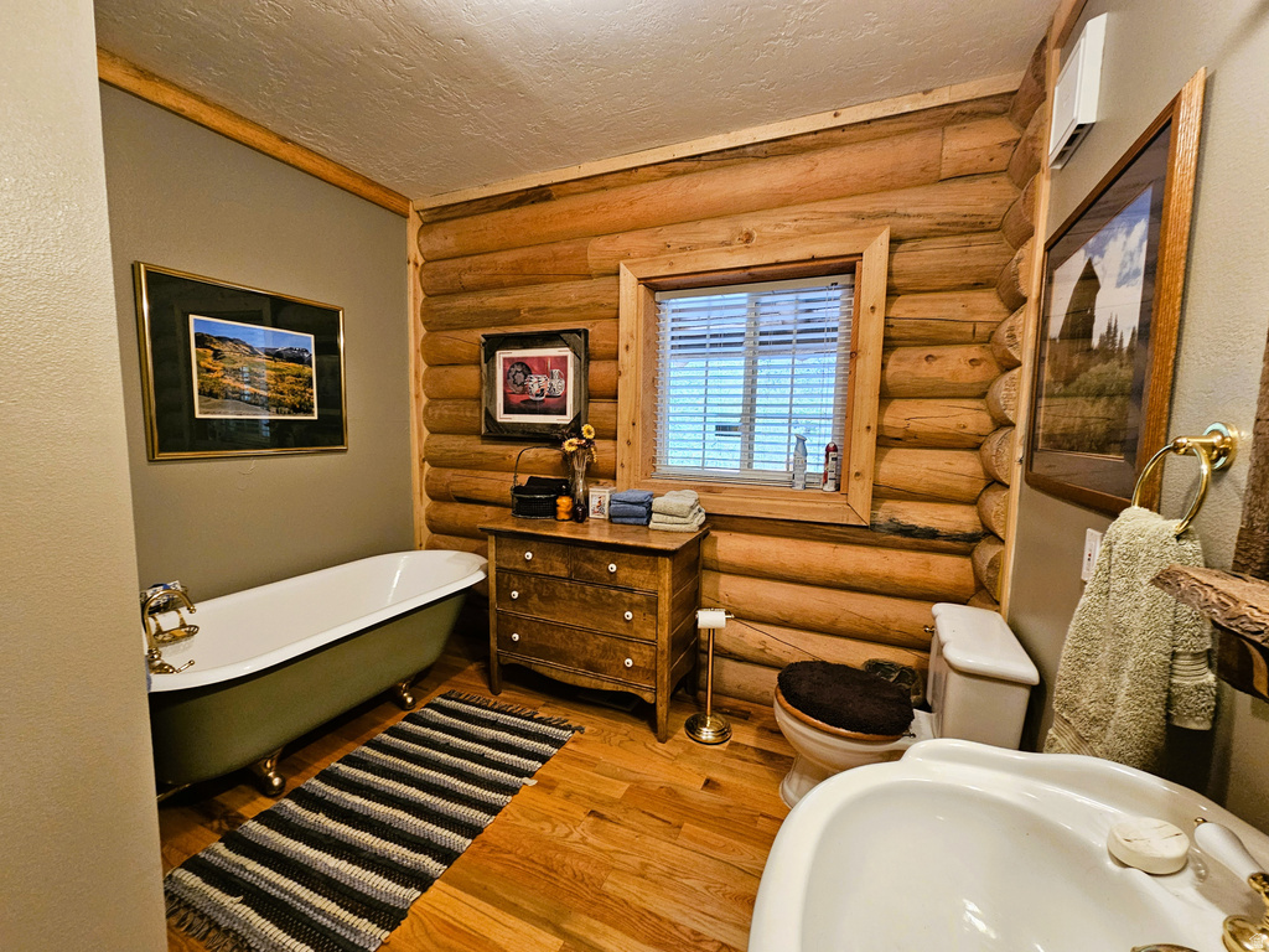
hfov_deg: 106.2
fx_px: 477
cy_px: 476
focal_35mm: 13
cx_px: 634
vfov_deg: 89.9
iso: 320
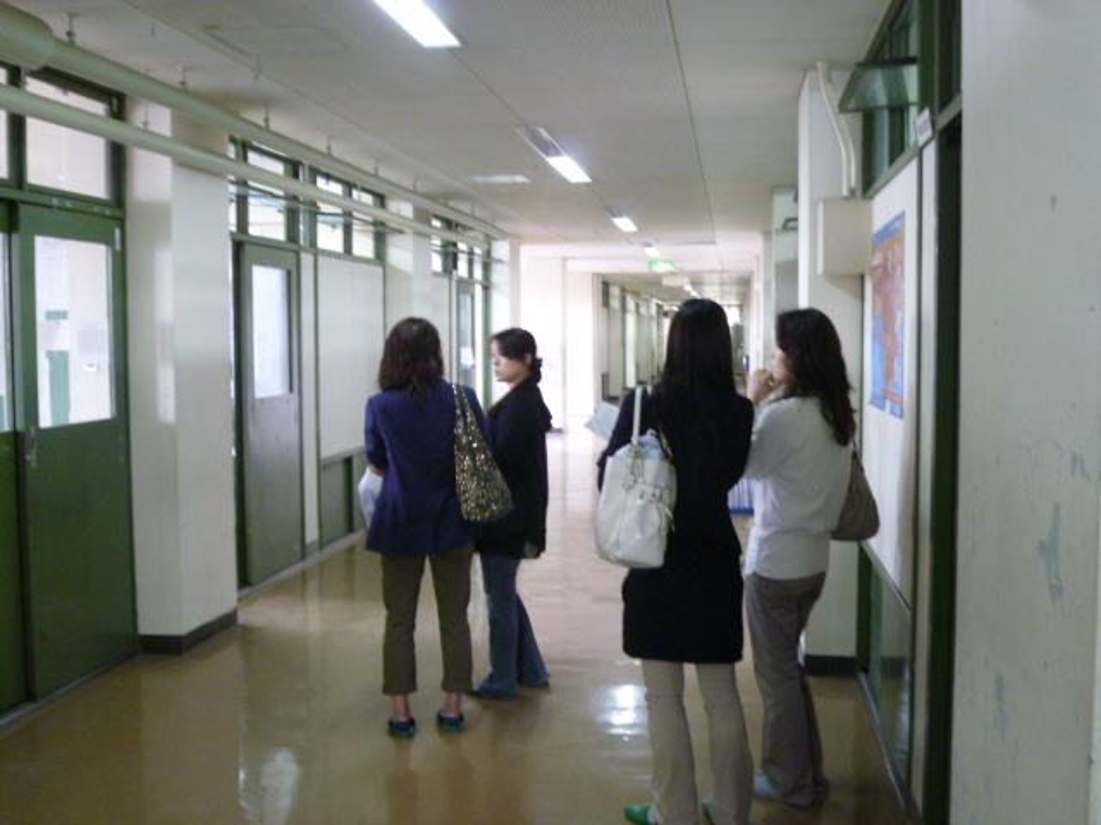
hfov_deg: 45.8
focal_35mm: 41
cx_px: 550
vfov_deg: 35.1
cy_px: 412
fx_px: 1304
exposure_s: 1/13
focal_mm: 7.2
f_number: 3.6
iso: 400
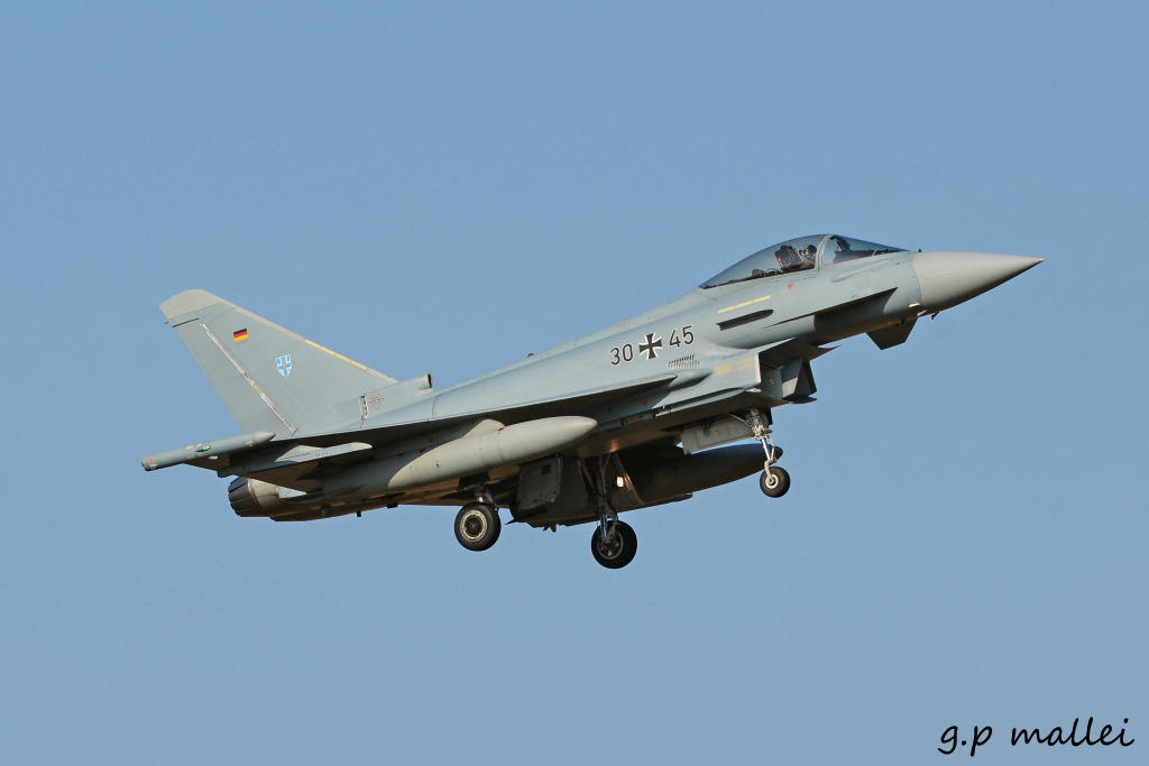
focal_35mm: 300
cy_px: 383
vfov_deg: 4.6
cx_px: 574
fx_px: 9576
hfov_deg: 6.9
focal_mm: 200
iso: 200
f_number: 7.1
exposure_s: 1/1250
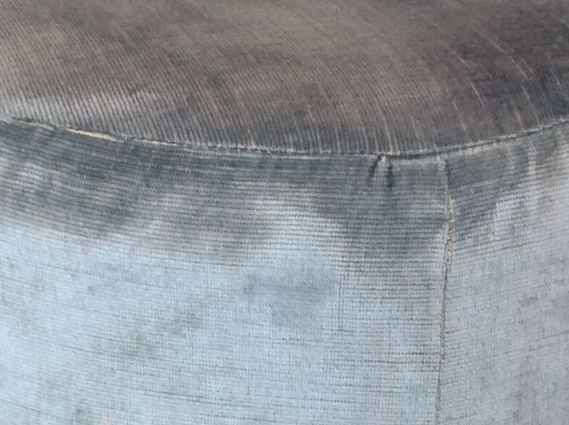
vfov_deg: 14.0
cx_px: 244
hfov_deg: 18.7
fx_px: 1723
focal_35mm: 105
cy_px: 352
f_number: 2.4
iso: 32
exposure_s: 1/50
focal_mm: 3.3
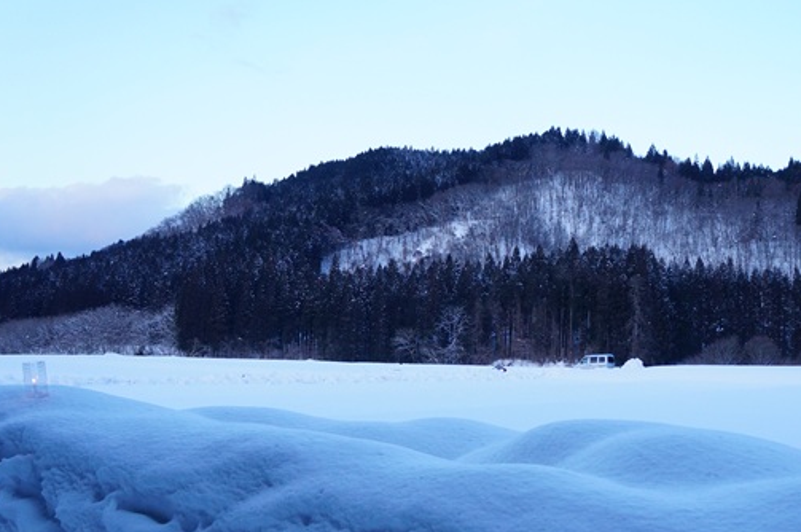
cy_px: 297
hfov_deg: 46.1
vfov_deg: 31.8
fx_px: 933
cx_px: 492
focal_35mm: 42
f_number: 4.5
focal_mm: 22
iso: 800
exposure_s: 1/500
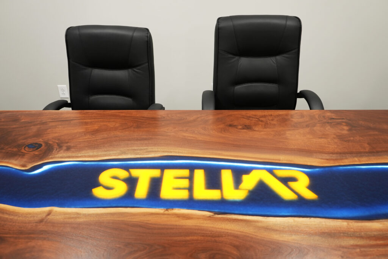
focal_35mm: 29
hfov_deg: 63.6
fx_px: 313
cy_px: 130
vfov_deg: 45.0
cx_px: 194
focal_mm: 29
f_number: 3.5
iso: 800
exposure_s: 1/60
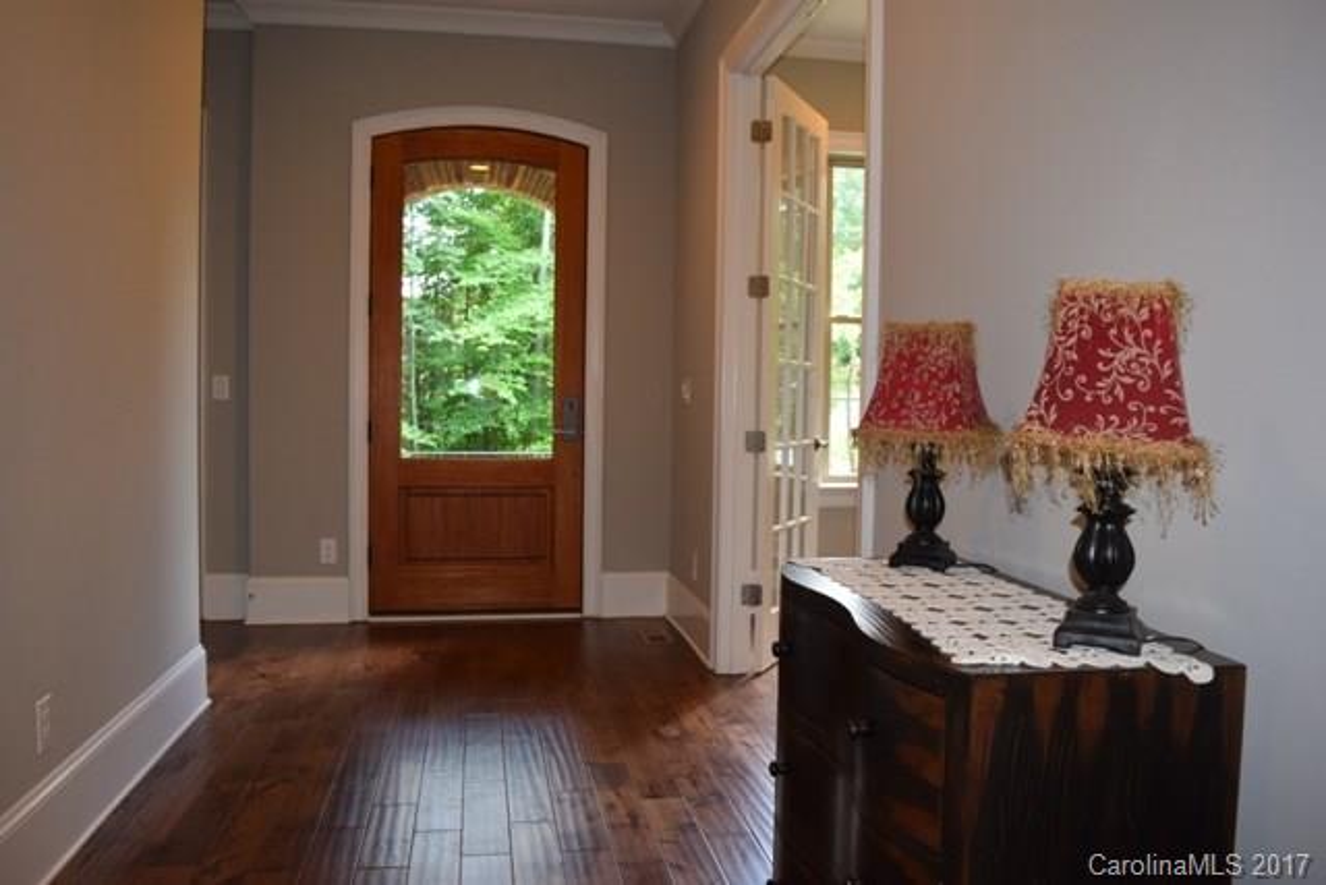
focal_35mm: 27
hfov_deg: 67.4
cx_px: 663
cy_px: 442
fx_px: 995
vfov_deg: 48.0
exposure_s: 1/100
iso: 800
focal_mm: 18
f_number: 5
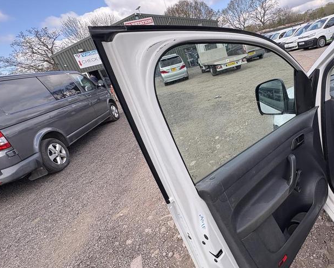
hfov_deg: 76.2
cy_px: 119
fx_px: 198
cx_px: 237
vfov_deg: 67.9
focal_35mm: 20
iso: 40
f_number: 2.2
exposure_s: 1/364
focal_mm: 2.22
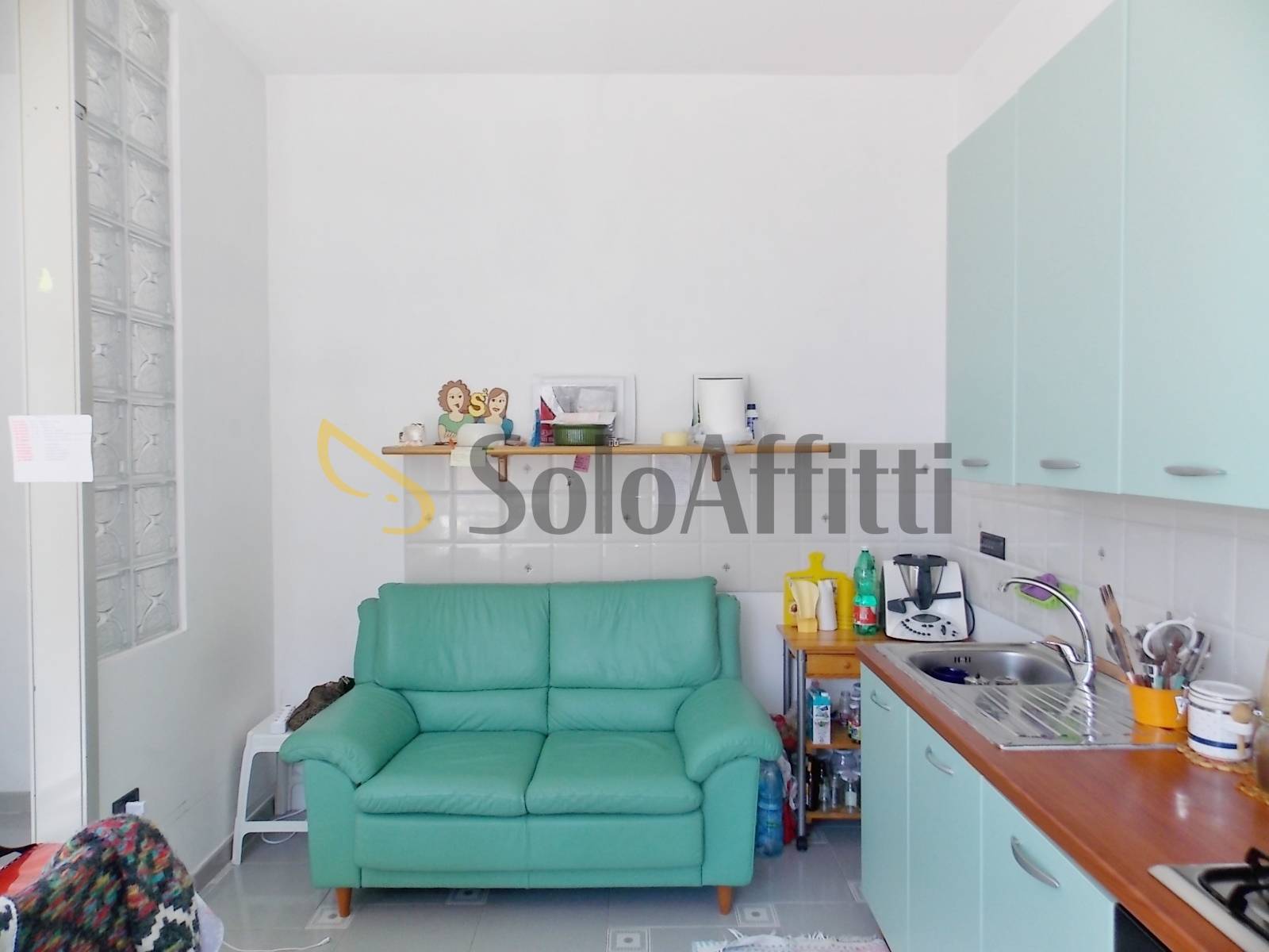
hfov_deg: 73.9
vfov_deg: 58.9
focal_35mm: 23
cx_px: 634
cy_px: 476
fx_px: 843
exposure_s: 1/40
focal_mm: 4
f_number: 3.1
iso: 80
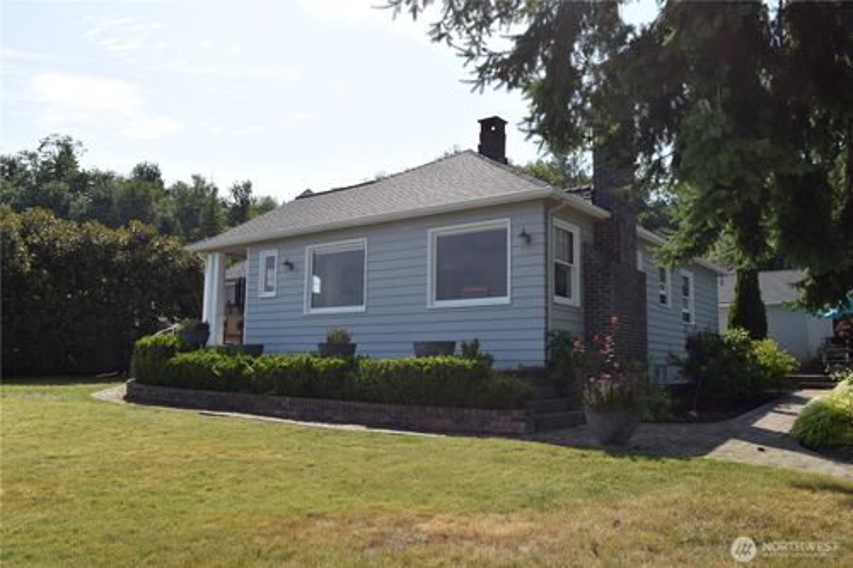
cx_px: 426
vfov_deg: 43.6
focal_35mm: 30
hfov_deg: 61.9
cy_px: 284
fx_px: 711
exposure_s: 1/200
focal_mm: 20
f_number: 10
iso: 100
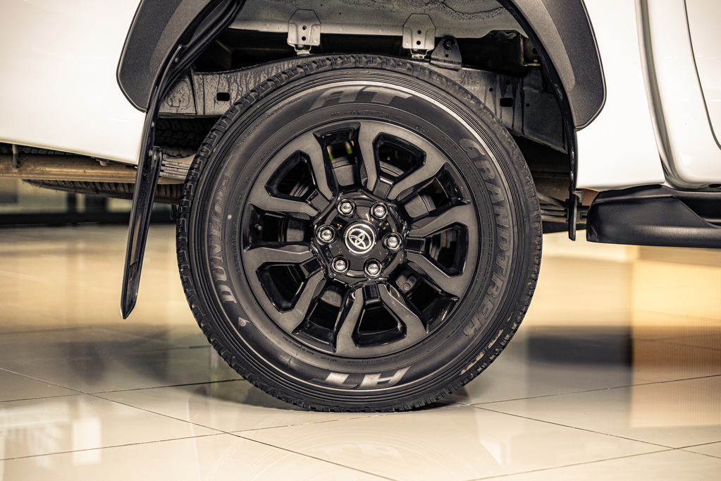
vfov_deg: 18.2
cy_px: 240
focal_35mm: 75
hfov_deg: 27.0
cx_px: 360
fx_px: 1502
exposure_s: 1/160
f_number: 2.8
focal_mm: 75
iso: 400
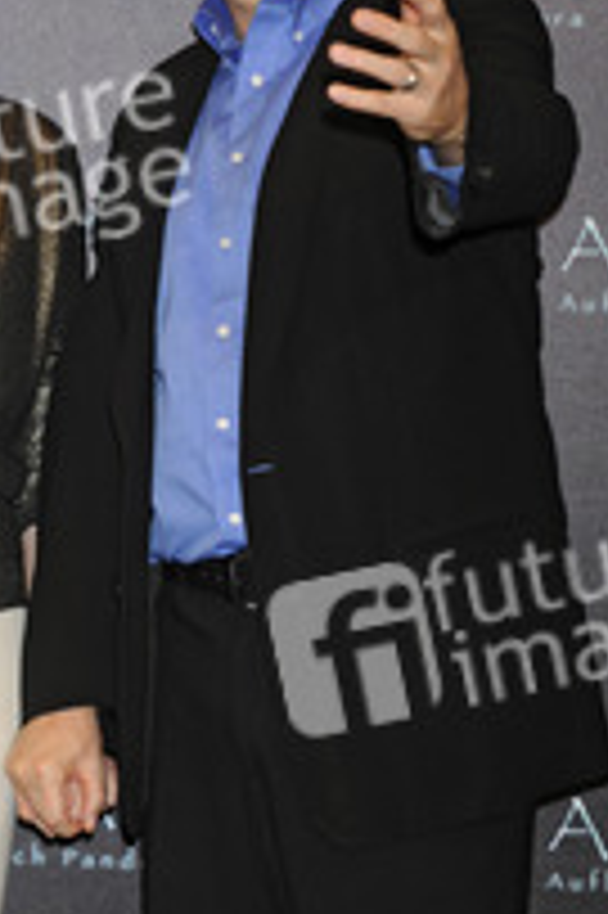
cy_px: 405
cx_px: 90
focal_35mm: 138
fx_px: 3502
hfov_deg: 9.9
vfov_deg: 14.9
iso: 400
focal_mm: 70
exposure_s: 1/160
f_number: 5.6
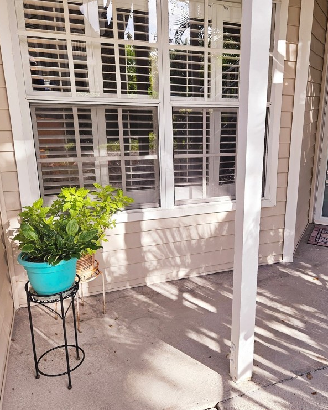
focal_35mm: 31
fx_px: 376
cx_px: 232
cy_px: 202
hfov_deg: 45.9
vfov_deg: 57.2
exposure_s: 1/204
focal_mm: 5.4
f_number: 1.8
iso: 25
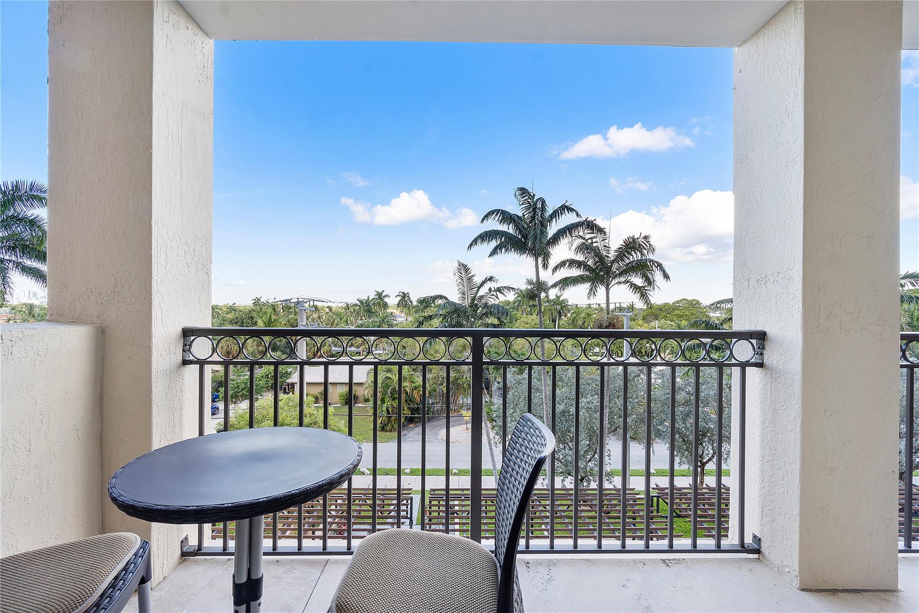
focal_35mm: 15
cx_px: 460
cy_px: 306
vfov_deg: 77.3
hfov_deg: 100.4
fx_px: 383
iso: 100
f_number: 11
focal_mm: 10
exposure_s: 1/50
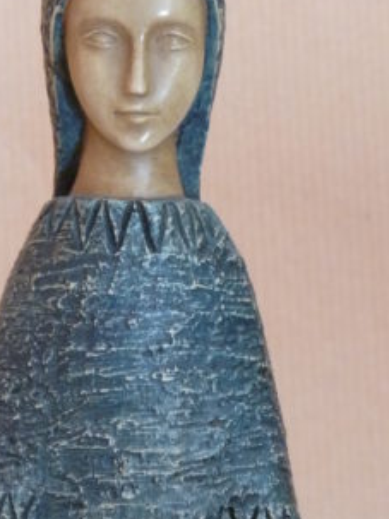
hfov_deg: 4.7
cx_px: 130
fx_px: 4753
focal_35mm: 317
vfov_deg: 6.2
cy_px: 447
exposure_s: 1/15
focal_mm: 26.7
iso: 400
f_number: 3.7
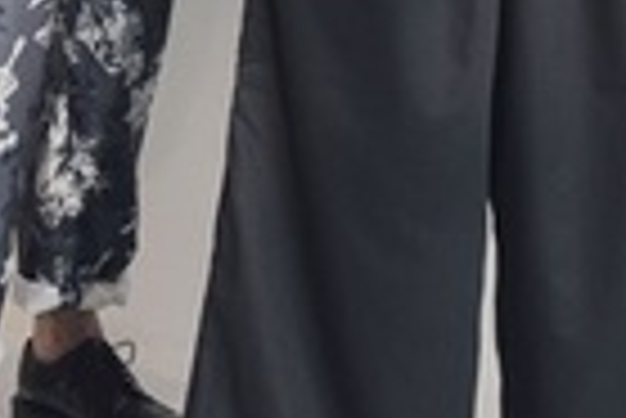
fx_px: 3551
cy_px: -360
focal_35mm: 204
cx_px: 383
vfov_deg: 6.6
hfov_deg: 10.1
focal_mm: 40
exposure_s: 1/30
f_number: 5
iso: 400
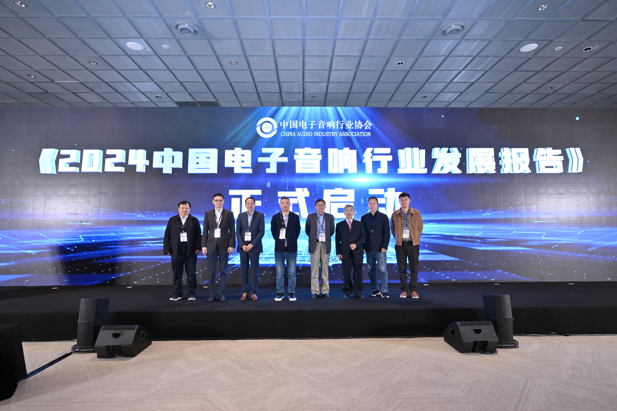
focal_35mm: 19
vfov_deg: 64.5
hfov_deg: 86.9
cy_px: 206
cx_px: 308
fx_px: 326
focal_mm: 19
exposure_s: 1/160
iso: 3200
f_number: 4.5
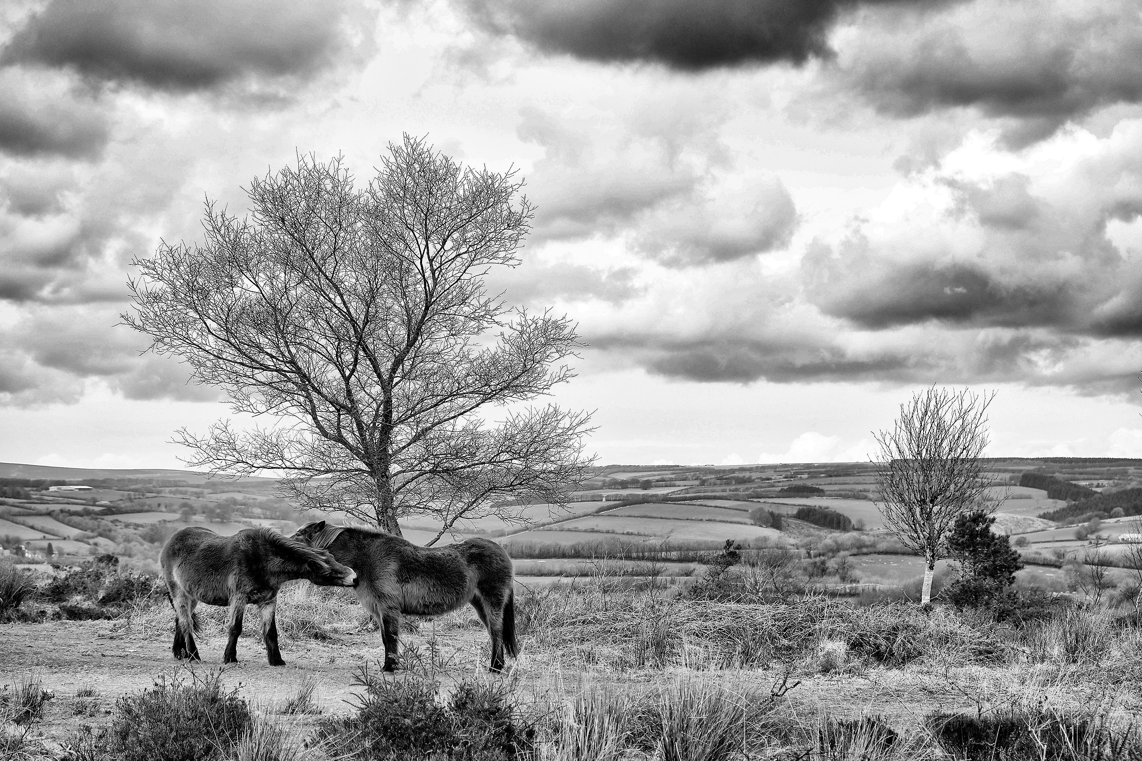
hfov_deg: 24.5
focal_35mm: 83
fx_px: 2633
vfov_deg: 16.5
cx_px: 571
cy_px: 380
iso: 200
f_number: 4
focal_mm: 55
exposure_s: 1/600
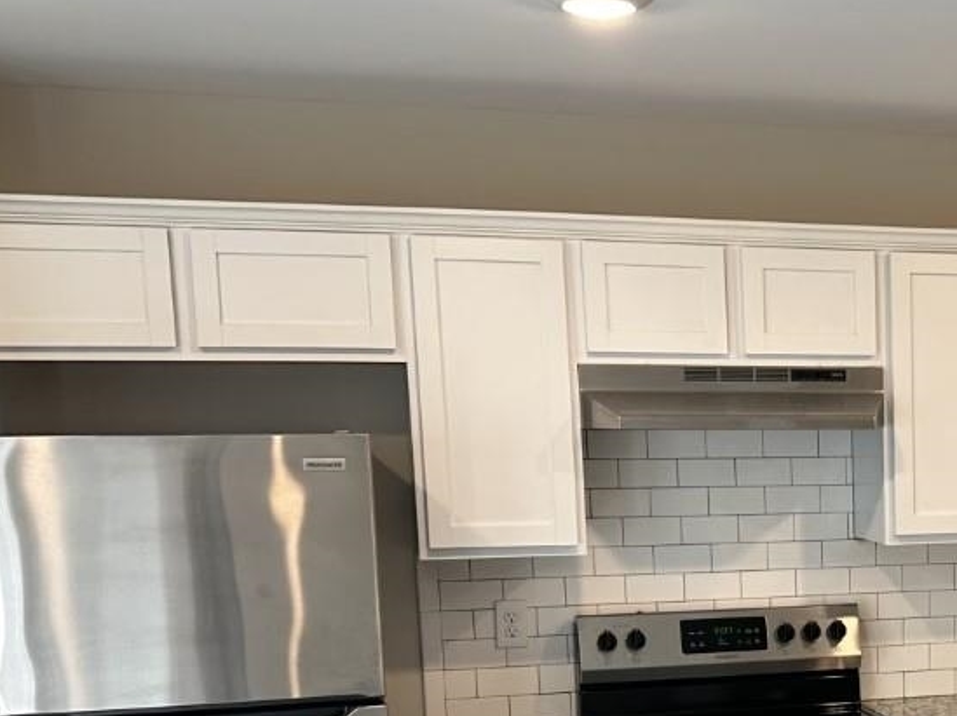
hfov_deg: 28.3
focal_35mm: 63
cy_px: 702
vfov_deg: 22.4
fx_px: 1741
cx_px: 1015
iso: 125
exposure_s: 1/120
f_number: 1.78
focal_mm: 6.86
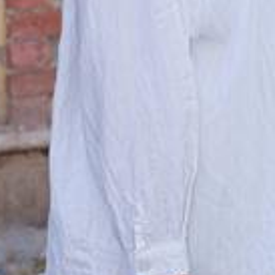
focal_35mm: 189
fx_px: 1699
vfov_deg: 9.2
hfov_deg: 9.2
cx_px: 215
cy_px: -31
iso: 320
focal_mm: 70
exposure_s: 1/450
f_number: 6.4
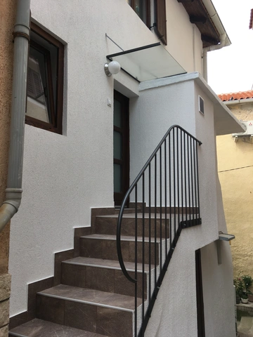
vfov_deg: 61.7
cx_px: 126
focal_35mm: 29
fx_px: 283
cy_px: 168
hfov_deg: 48.2
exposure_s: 1/370
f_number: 2.2
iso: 25
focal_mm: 4.15
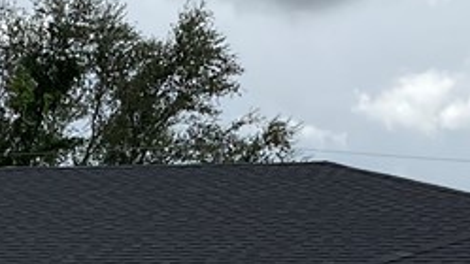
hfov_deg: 16.5
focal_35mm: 130
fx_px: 1620
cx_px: 170
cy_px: 387
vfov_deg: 9.1
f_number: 1.8
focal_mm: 3
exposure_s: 1/2320
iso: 16
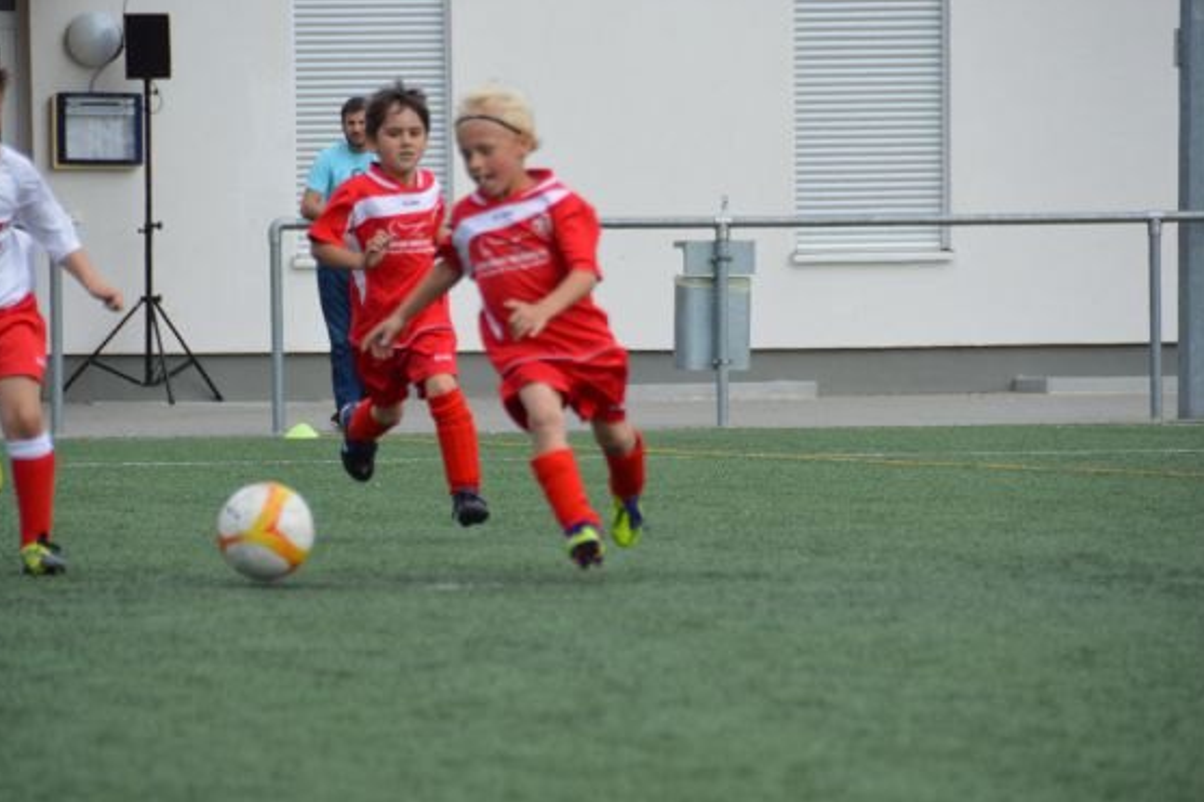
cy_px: 407
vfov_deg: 4.3
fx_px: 10799
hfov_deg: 6.4
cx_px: 599
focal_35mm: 323
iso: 400
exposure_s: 1/1250
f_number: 5.6
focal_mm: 200
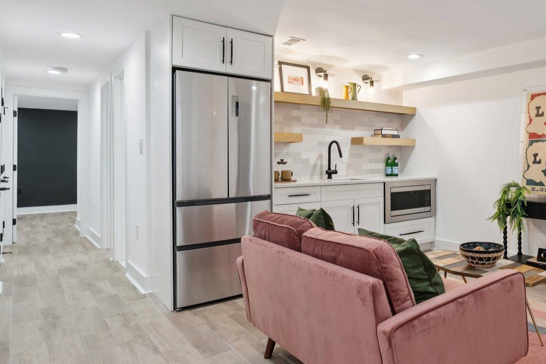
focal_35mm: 27
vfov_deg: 47.9
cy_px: 172
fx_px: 409
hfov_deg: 61.5
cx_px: 441
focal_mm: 16
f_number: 7.1
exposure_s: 1/20
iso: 400
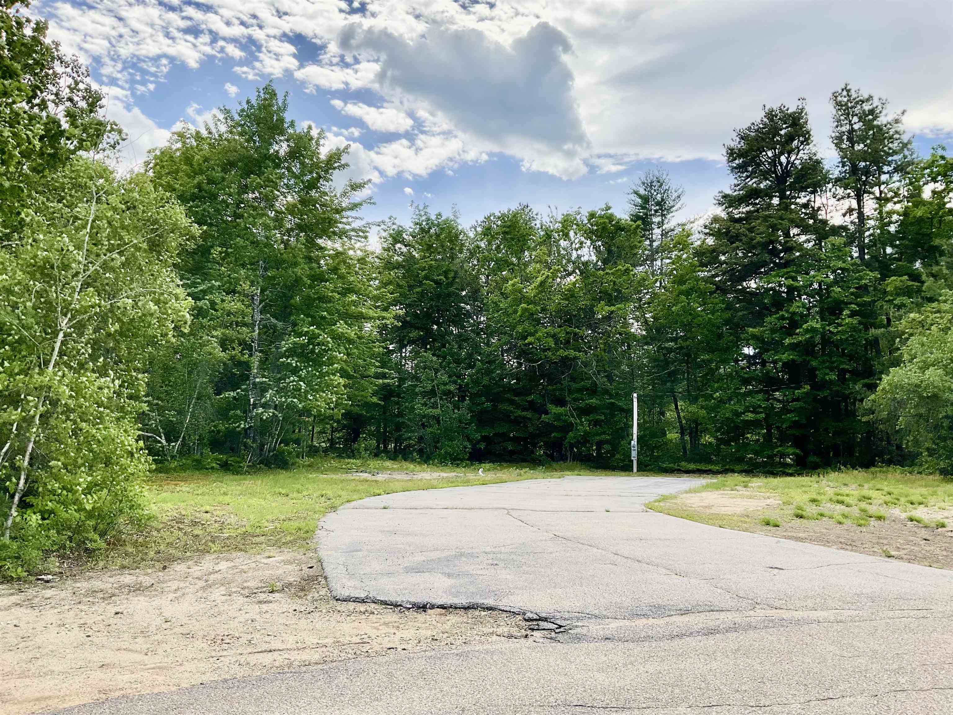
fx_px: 798
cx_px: 476
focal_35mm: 29
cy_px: 358
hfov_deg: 61.7
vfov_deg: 48.2
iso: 16
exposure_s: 1/1342
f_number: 1.8
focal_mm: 3
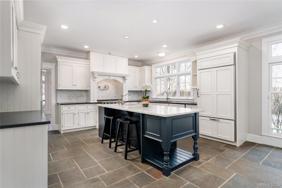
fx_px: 145
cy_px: 94
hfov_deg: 88.5
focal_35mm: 18
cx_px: 141
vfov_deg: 65.9
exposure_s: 1/200
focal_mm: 18.5
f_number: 8
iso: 400
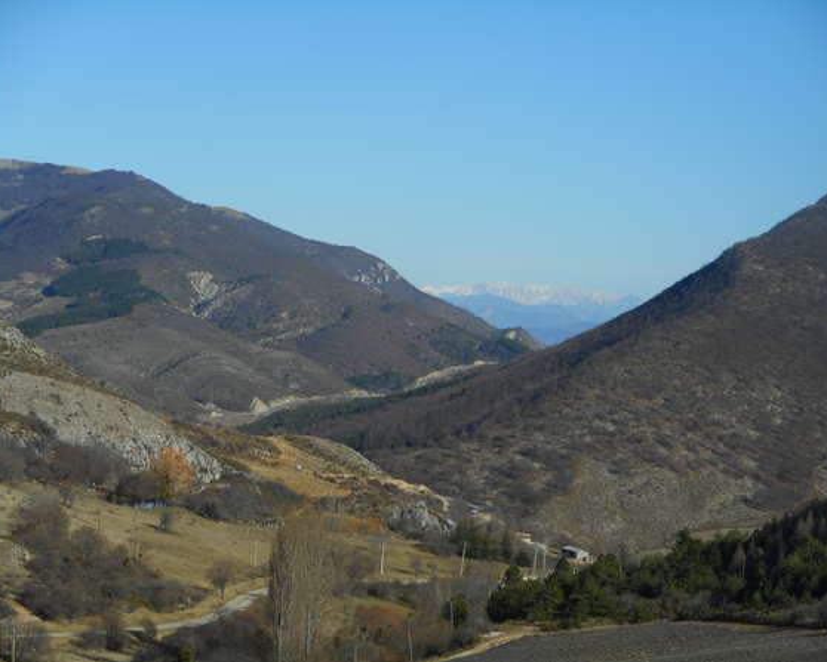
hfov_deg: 17.9
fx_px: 2620
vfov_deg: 14.4
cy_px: 330
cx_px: 433
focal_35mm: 107
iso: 80
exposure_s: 1/500
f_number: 5.8
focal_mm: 18.2
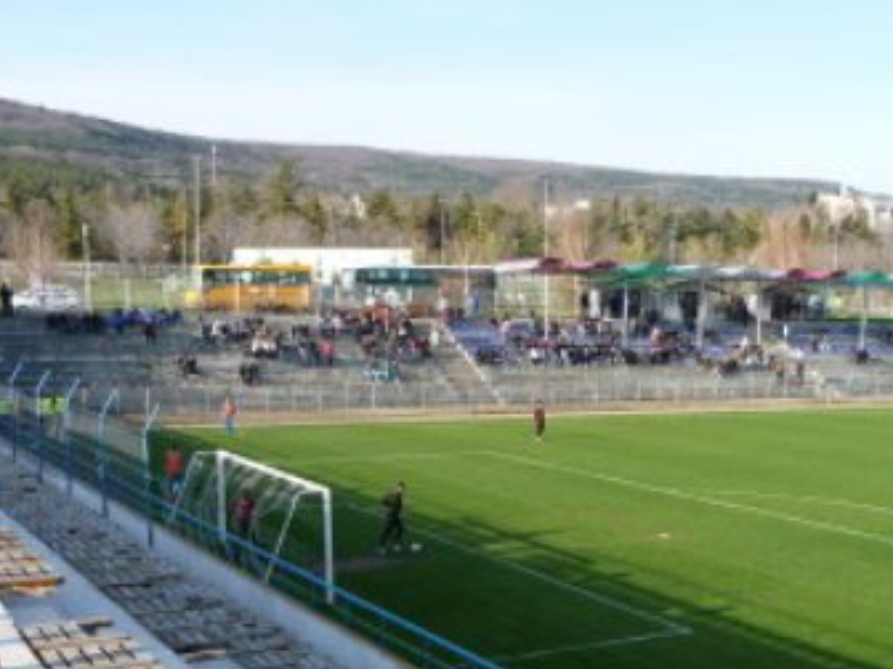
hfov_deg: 37.8
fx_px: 1290
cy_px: 544
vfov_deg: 28.4
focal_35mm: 50
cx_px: 598
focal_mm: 4.7
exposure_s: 1/400
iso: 100
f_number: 3.3
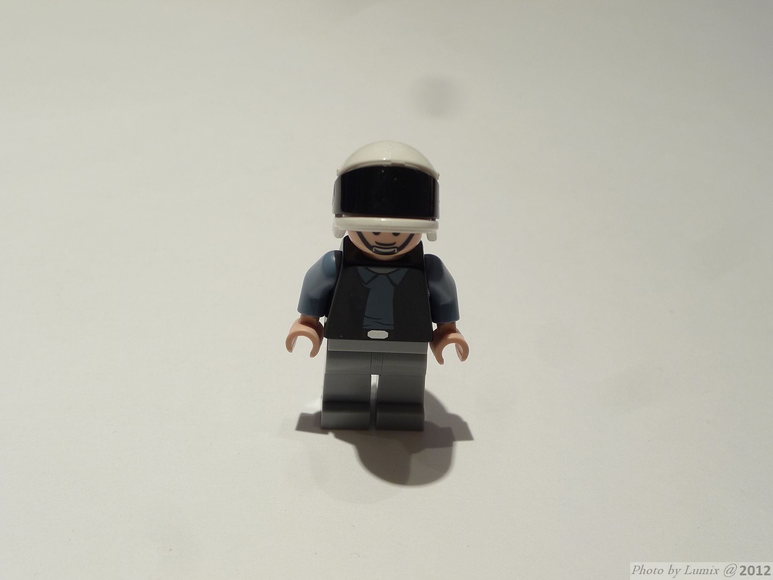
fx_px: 1072
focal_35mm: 48
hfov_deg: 39.7
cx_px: 386
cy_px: 290
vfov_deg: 30.3
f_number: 4.5
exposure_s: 1/4
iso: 80
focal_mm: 10.2
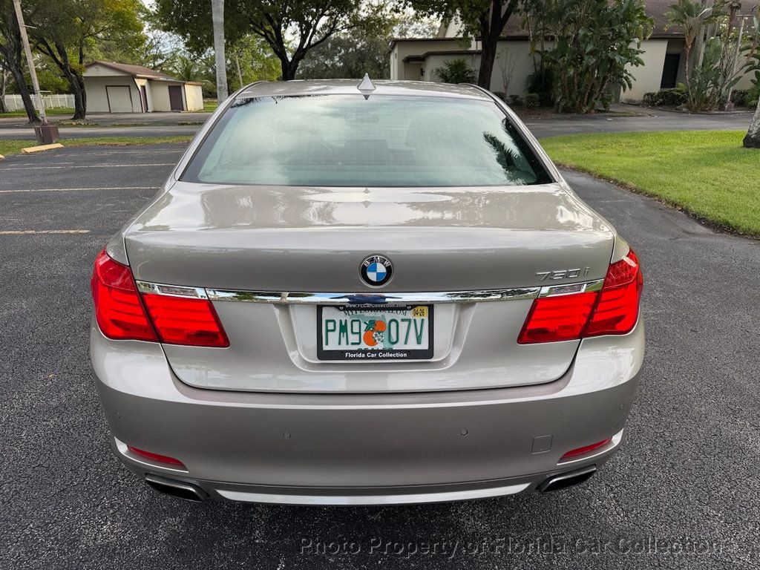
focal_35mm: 24
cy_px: 285
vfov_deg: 56.8
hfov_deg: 71.6
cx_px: 380
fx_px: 527
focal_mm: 6.76
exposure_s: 1/849
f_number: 1.78
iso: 80
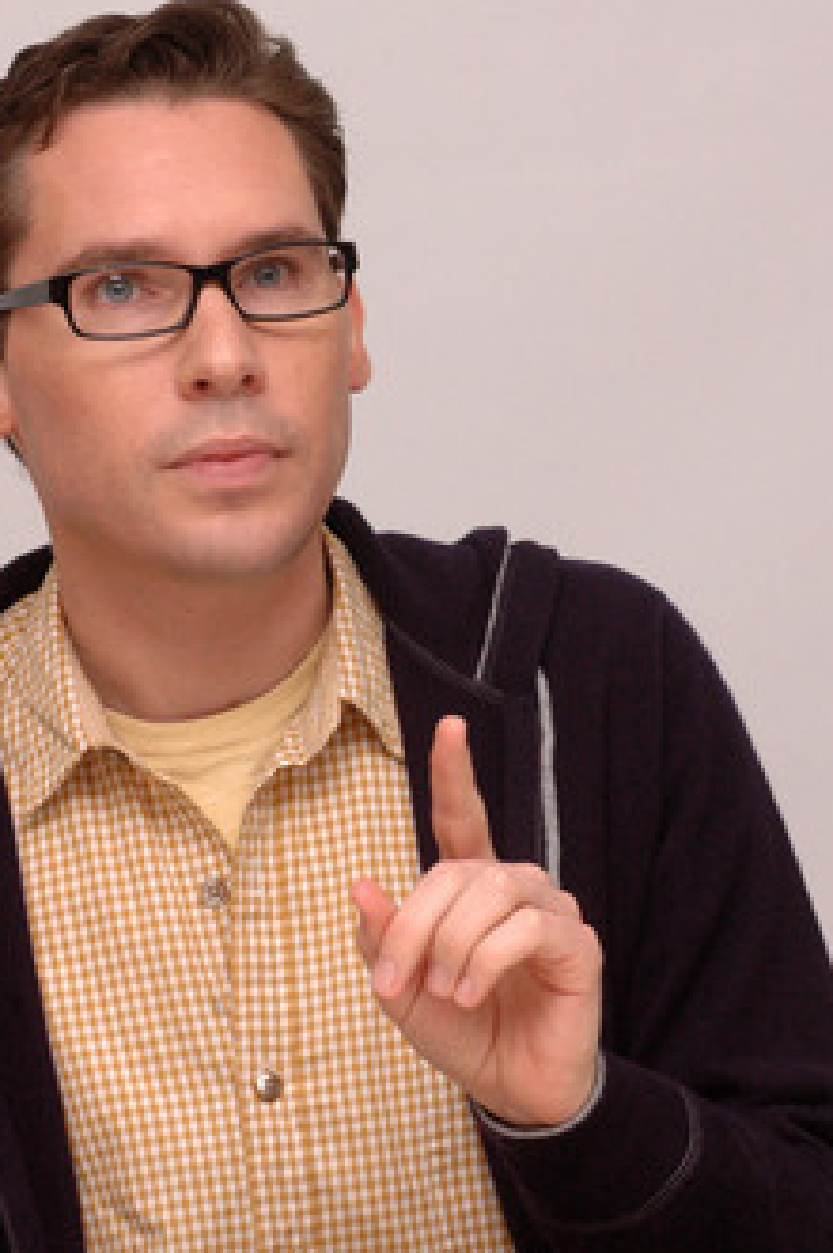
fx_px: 5425
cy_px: 613
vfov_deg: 13.2
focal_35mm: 156
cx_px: 386
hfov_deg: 8.8
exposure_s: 1/800
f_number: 9
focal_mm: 86
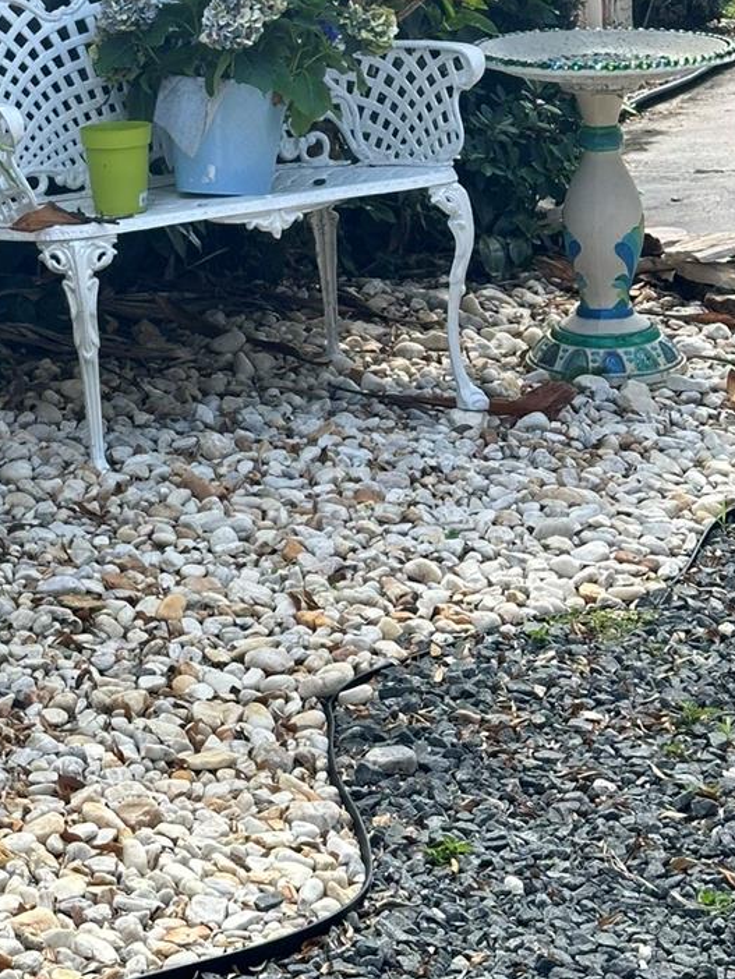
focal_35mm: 105
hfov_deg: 14.0
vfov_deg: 18.3
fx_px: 2971
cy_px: 10
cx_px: 79
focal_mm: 6.86
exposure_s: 1/880
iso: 64
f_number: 1.78
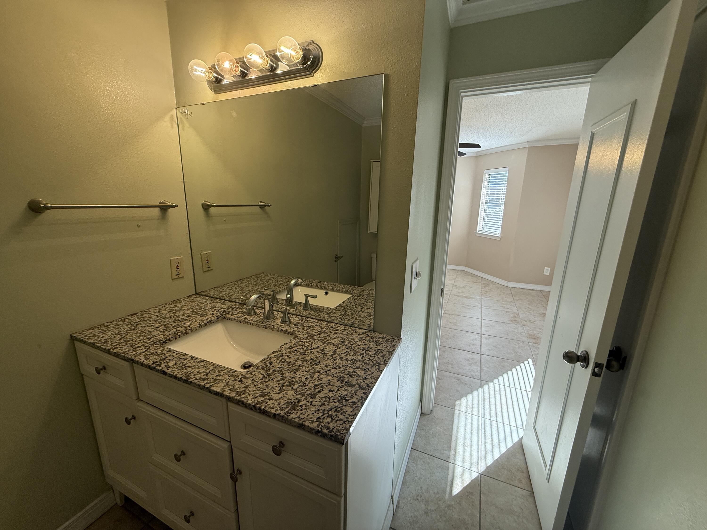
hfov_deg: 102.1
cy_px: 265
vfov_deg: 85.7
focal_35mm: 14
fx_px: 286
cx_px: 354
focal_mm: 2.22
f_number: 2.2
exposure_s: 1/120
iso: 160
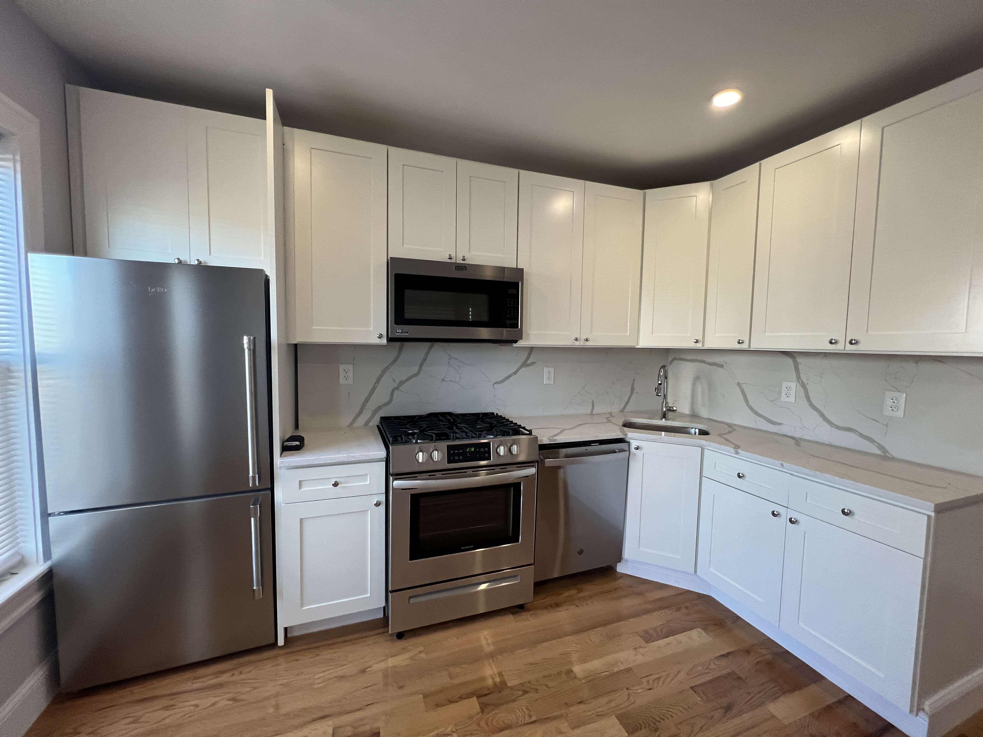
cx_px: 492
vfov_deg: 89.9
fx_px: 369
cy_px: 368
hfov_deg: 106.2
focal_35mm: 13
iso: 250
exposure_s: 1/120
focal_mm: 1.57
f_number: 1.8
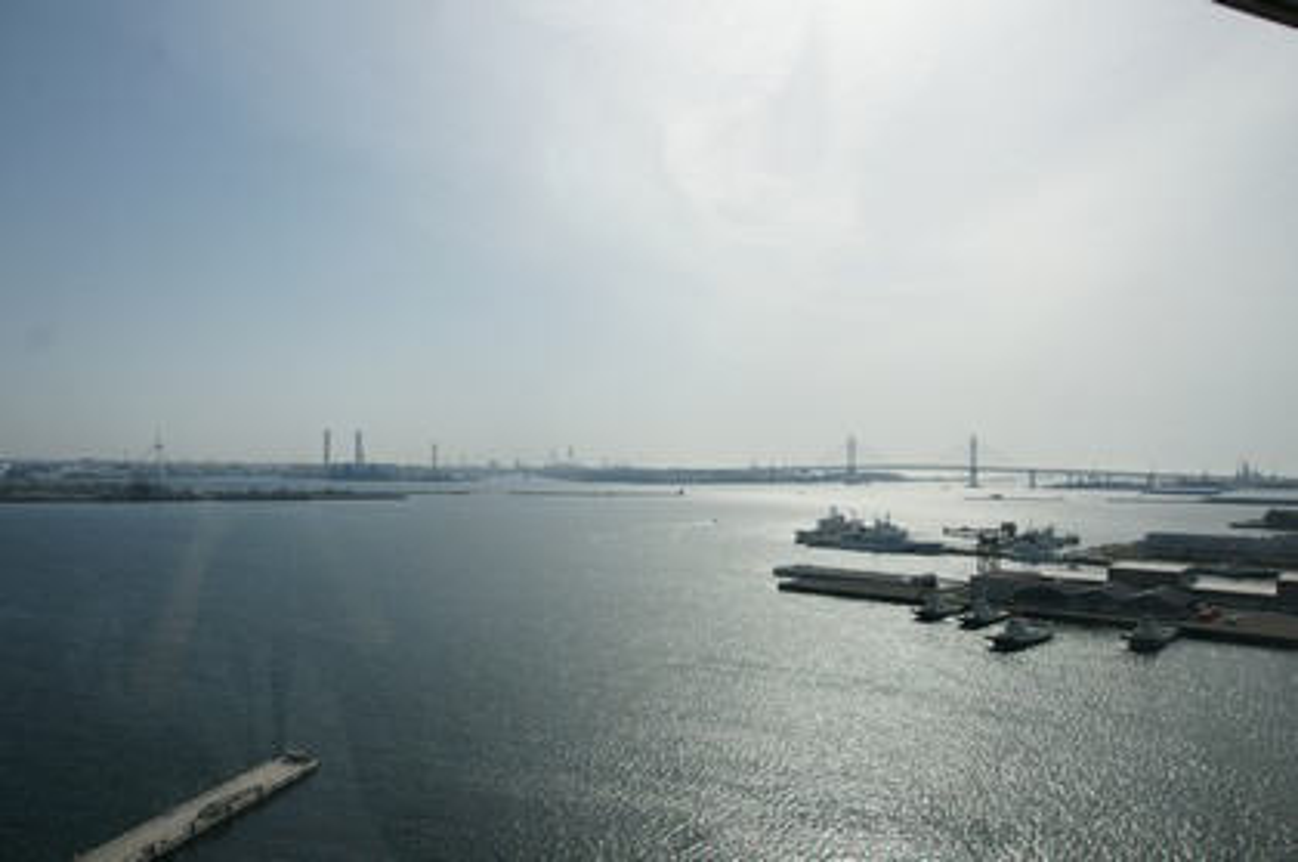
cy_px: 431
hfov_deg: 73.8
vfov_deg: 53.0
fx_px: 864
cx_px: 649
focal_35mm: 24
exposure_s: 1/1250
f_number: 9
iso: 200
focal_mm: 16
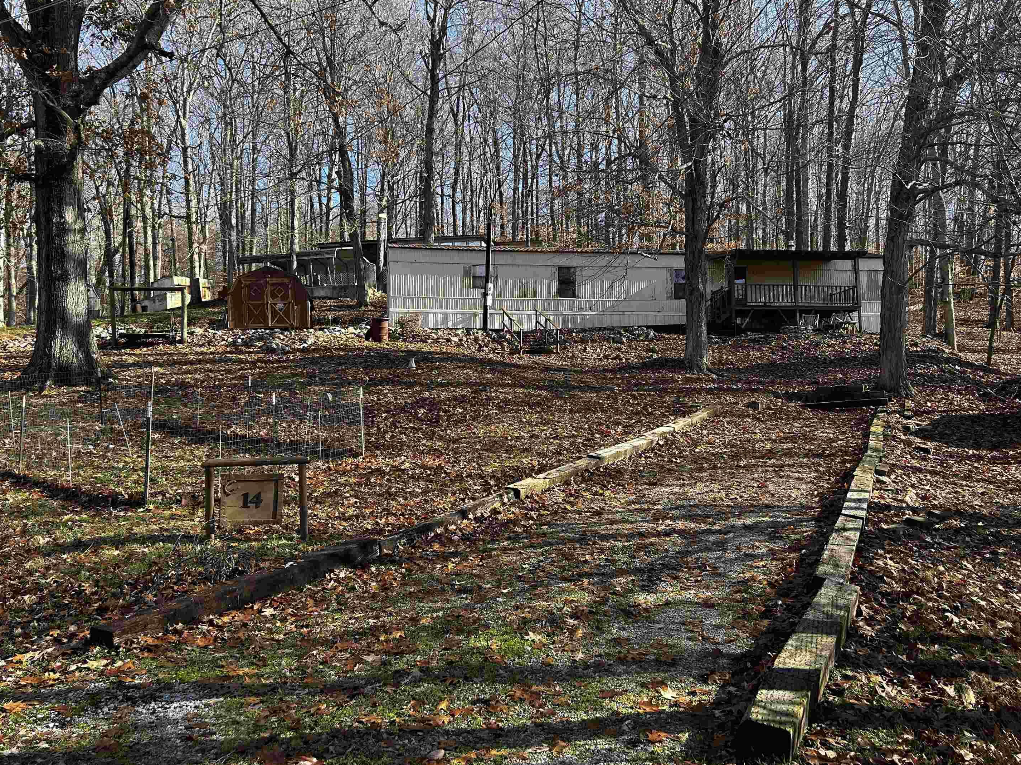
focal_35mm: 28
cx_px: 507
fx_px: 826
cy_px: 386
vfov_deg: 49.7
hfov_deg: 63.4
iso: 50
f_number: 1.5
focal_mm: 5.7
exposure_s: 1/733
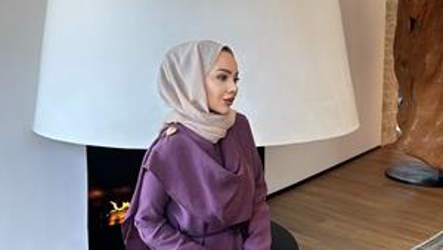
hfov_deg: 55.3
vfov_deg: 32.8
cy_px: 106
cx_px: 216
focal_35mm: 36
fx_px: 423
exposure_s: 1/121
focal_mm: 6.86
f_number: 1.78
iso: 200
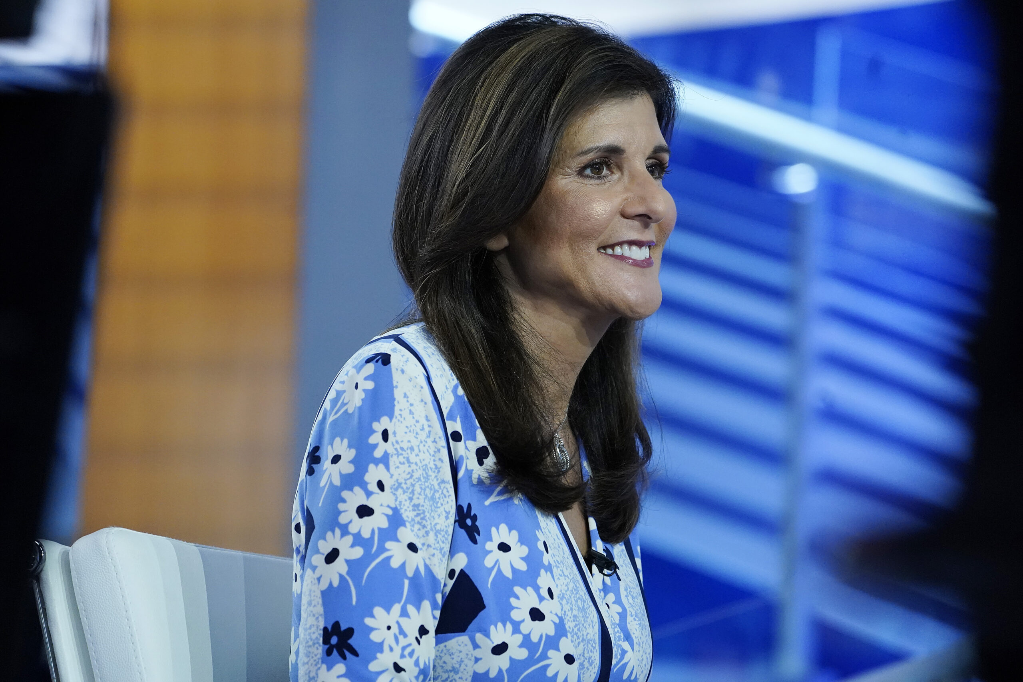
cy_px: 341
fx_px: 6678
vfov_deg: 5.8
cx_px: 512
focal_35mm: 235
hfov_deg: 8.8
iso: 6400
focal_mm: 235
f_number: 5.6
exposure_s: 1/250
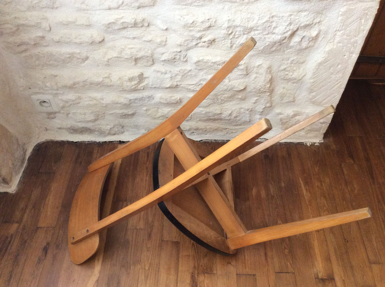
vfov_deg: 44.1
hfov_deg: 56.9
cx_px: 192
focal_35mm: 32
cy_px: 144
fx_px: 355
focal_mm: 3.3
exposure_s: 1/25
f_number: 2.4
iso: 200
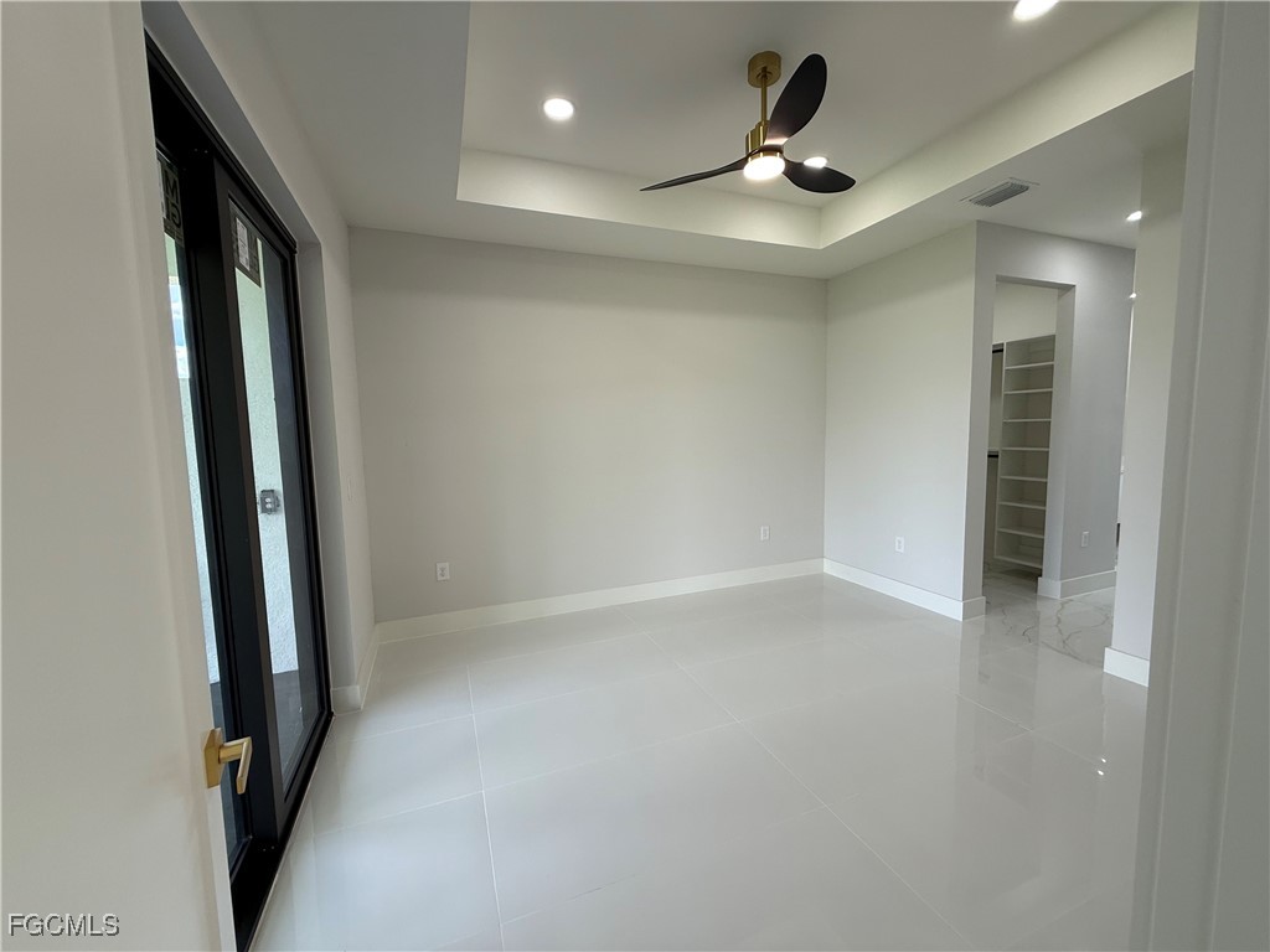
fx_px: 514
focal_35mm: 14
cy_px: 476
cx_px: 635
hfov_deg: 102.1
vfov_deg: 85.7
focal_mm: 2.22
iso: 80
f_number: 2.2
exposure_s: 1/120
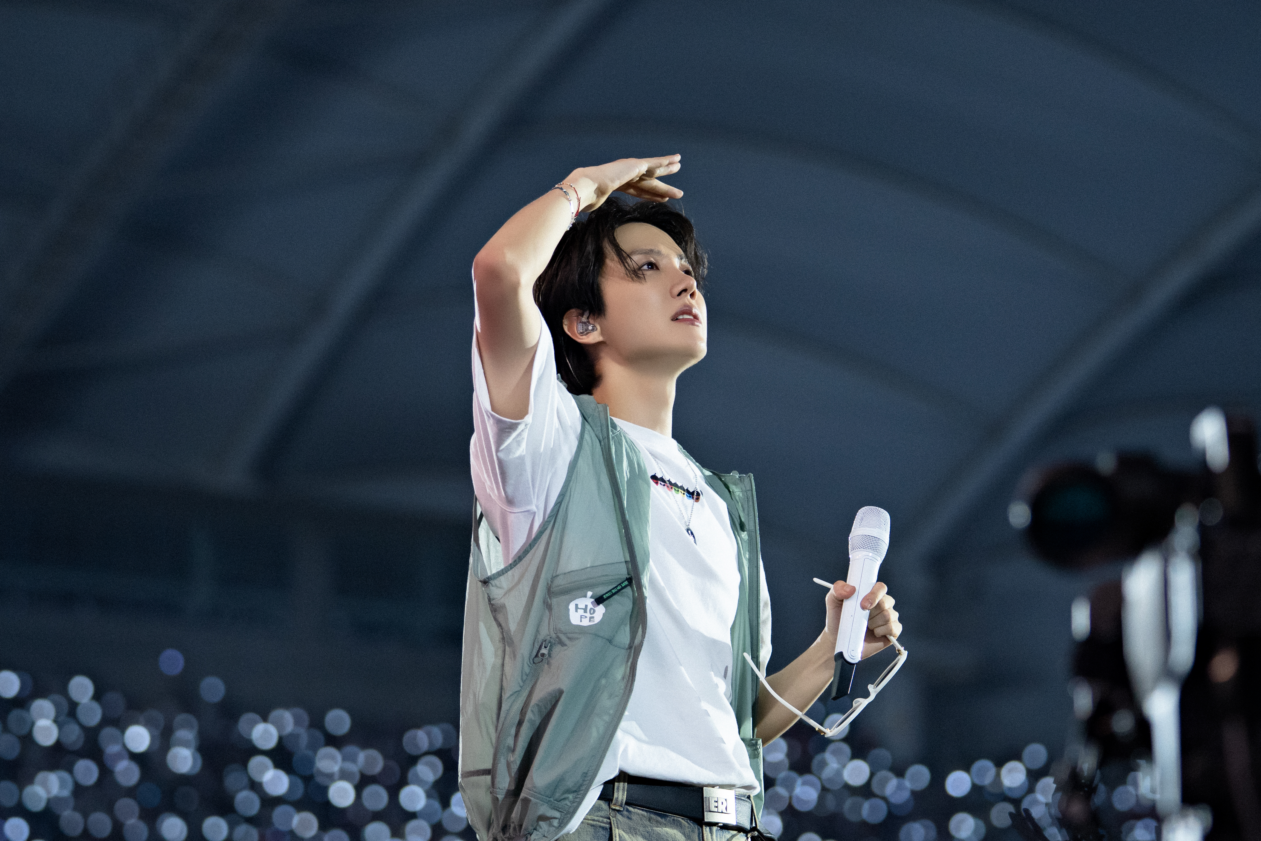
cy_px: 420
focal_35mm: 151
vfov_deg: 9.1
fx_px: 5289
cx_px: 630
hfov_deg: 13.6
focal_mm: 101
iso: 2500
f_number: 2.8
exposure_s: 1/800
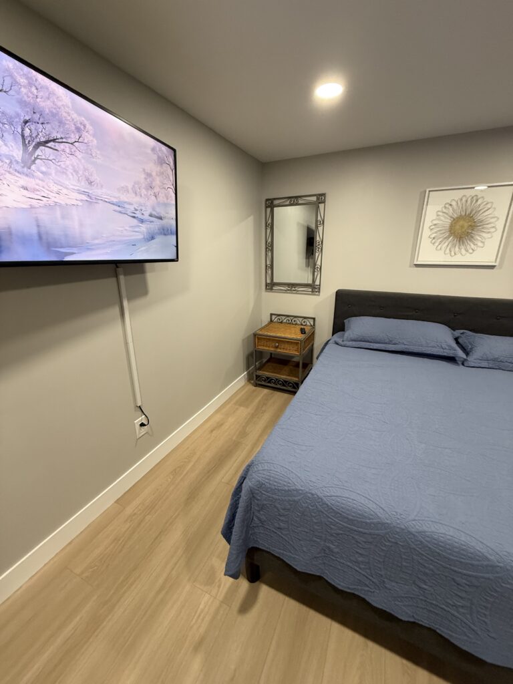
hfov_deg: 85.7
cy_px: 342
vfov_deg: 102.1
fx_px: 277
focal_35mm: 14
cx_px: 256
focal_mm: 2.22
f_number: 2.2
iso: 250
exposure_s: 1/60
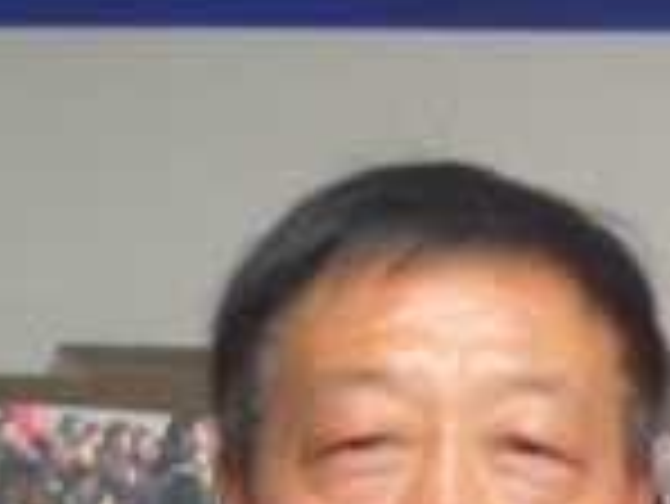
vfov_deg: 12.4
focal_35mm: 120
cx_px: 674
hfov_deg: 16.1
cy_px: 279
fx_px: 2324
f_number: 2.8
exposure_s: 1/60
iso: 250
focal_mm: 5
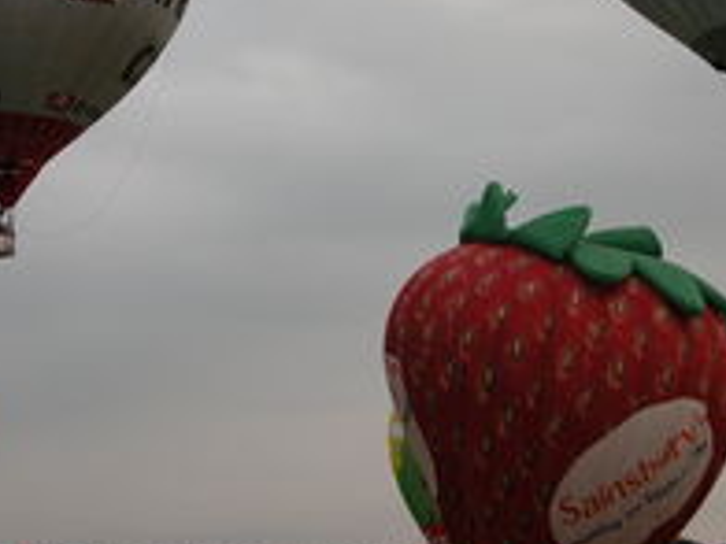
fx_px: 2097
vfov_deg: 14.7
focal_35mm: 100
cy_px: 148
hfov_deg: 19.6
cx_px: 356
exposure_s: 1/112
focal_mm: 12.7
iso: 100
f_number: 3.4
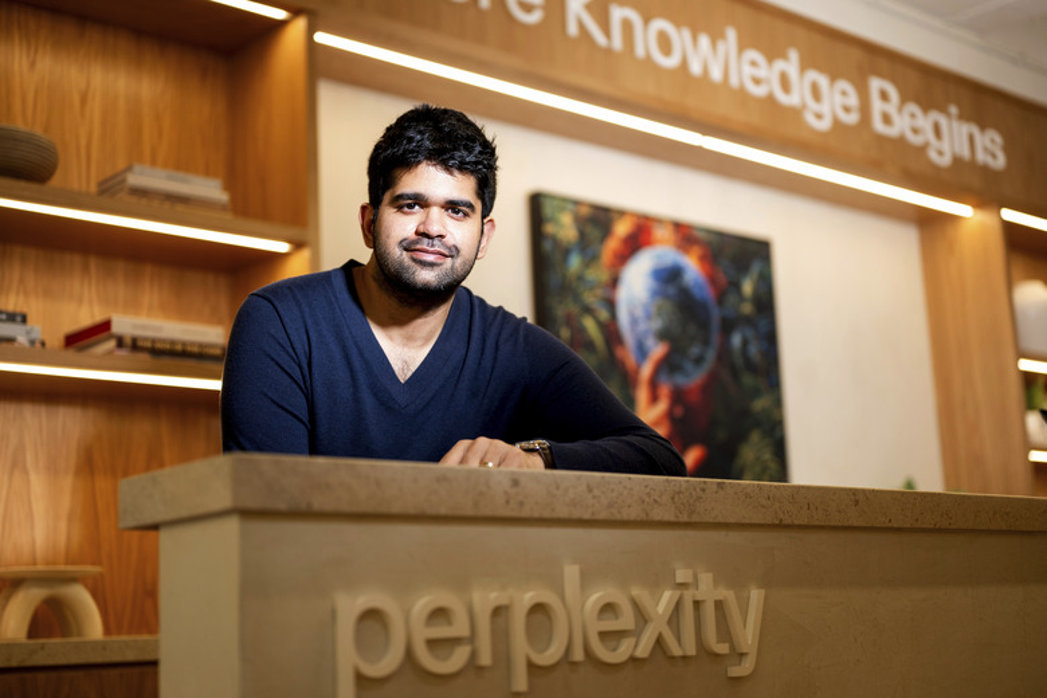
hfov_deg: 39.6
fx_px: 1454
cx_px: 524
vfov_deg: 27.0
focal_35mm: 50
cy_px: 349
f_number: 2
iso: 800
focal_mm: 50
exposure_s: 1/500
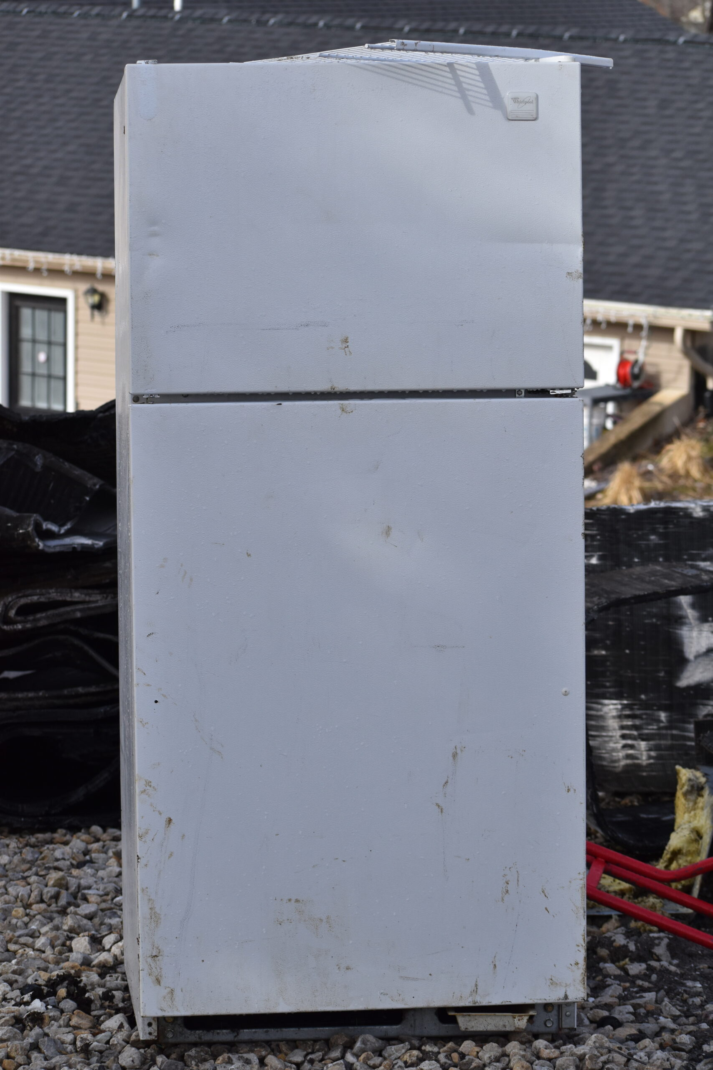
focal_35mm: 105
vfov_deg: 19.5
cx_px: 356
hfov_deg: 13.0
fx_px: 3119
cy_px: 535
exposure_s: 1/1600
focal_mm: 70
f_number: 6.3
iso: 400
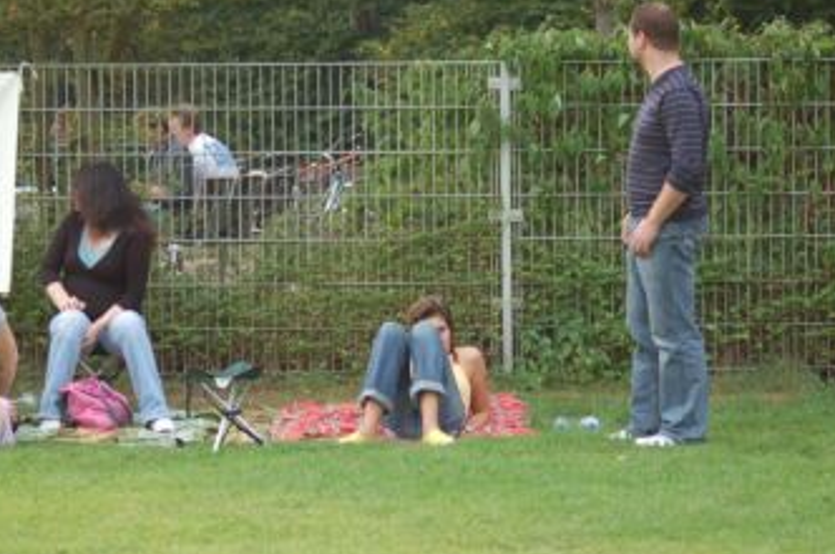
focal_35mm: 168
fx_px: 3889
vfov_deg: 8.1
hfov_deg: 12.3
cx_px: 346
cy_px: 287
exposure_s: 1/500
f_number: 4
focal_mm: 82
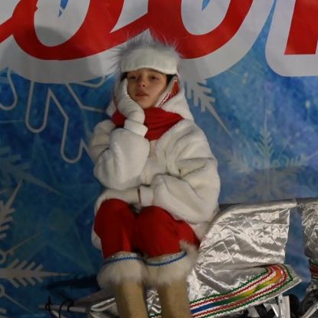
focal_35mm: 208
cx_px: 356
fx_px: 2162
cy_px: 102
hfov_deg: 8.3
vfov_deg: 8.4
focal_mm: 66
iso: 3200
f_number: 5.3
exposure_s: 1/400
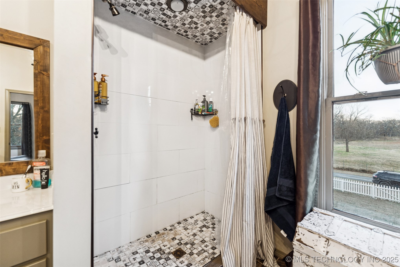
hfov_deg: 104.3
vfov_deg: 81.2
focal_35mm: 14
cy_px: 134
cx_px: 200
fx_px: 156
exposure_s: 1/20
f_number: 2.8
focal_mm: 14
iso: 400
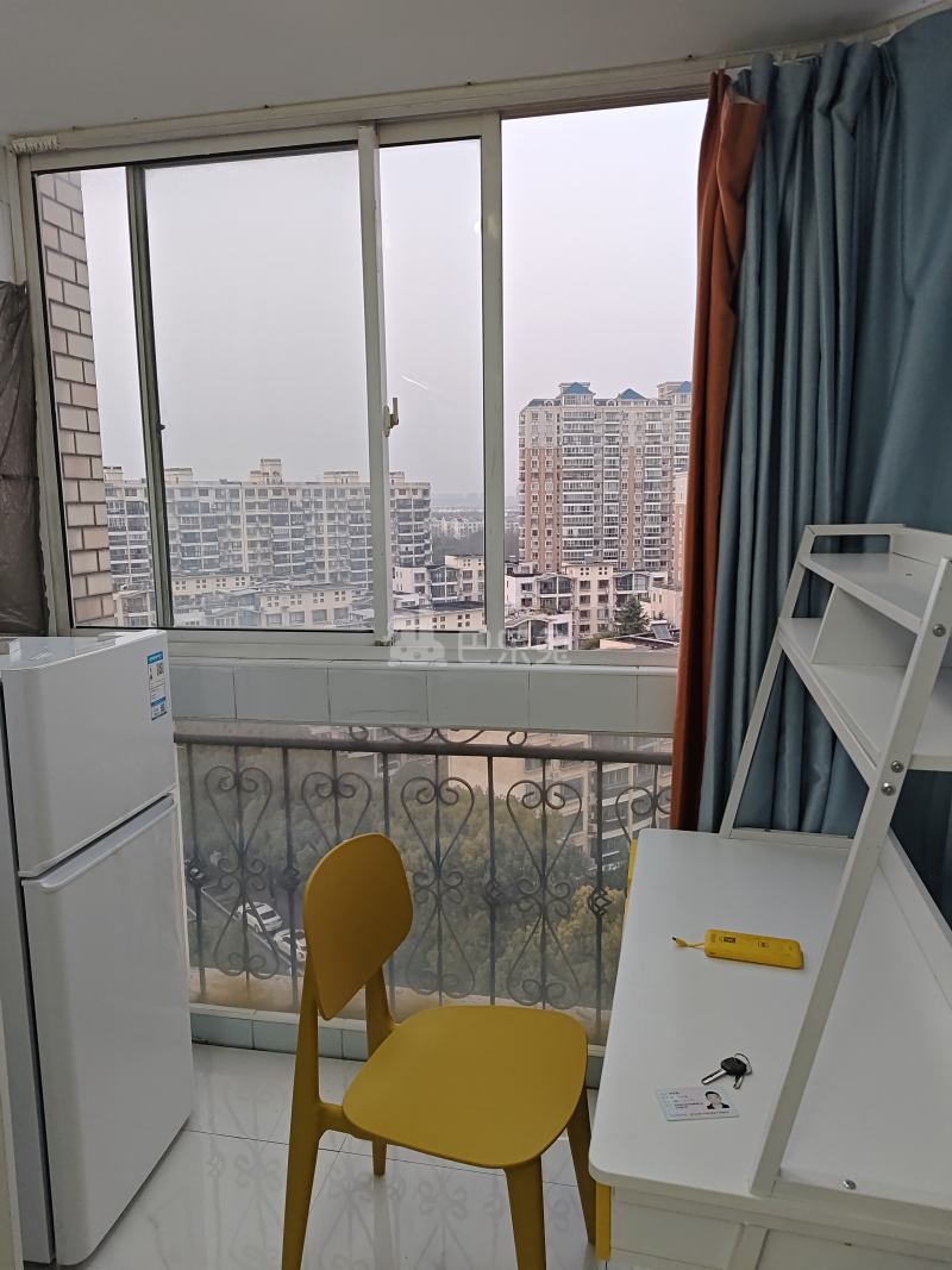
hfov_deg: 58.9
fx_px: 844
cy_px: 635
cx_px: 476
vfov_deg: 73.9
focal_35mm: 23
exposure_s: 1/100
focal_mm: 5.56
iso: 348
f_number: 1.88
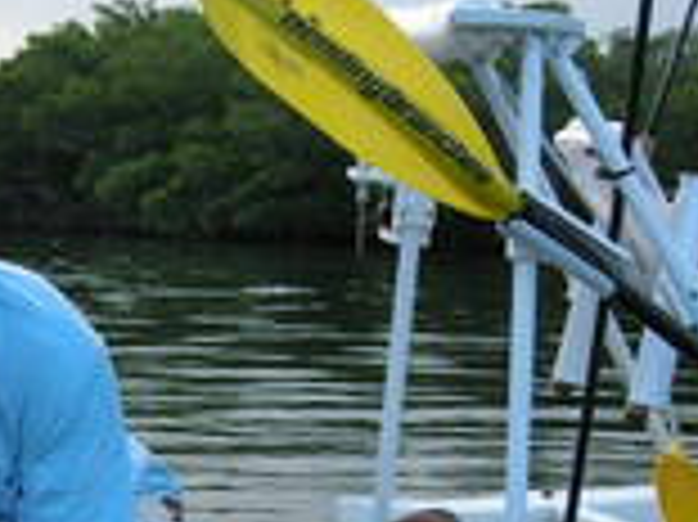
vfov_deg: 14.8
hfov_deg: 19.9
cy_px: 554
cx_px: 203
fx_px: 1975
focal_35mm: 98
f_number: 2.8
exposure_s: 1/187
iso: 64
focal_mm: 7.8
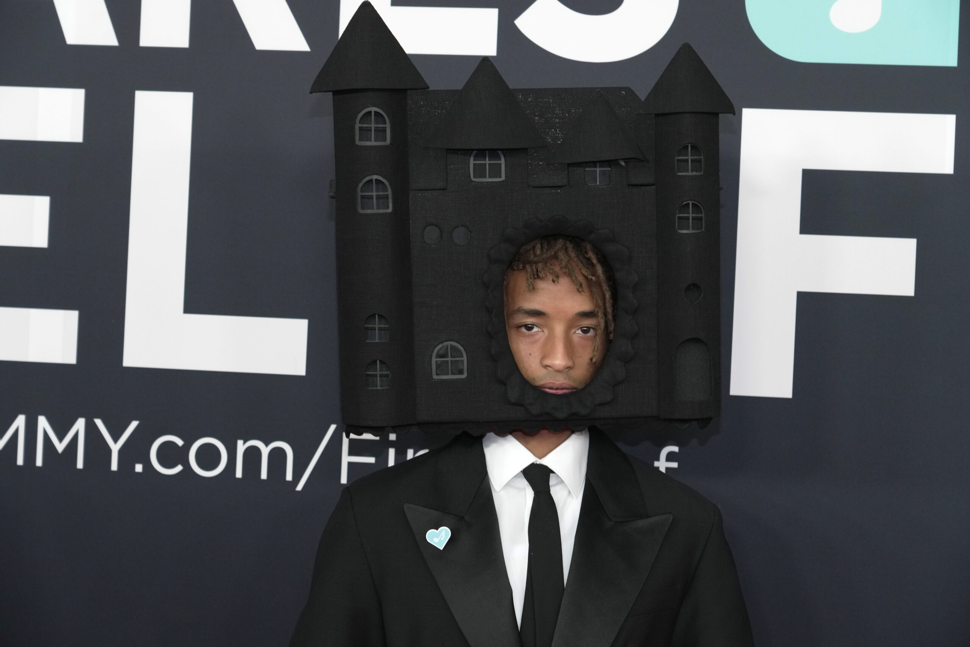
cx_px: 485
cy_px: 324
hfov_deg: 24.8
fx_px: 2209
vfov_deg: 16.7
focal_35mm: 82
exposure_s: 1/200
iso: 1000
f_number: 6.3
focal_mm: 82
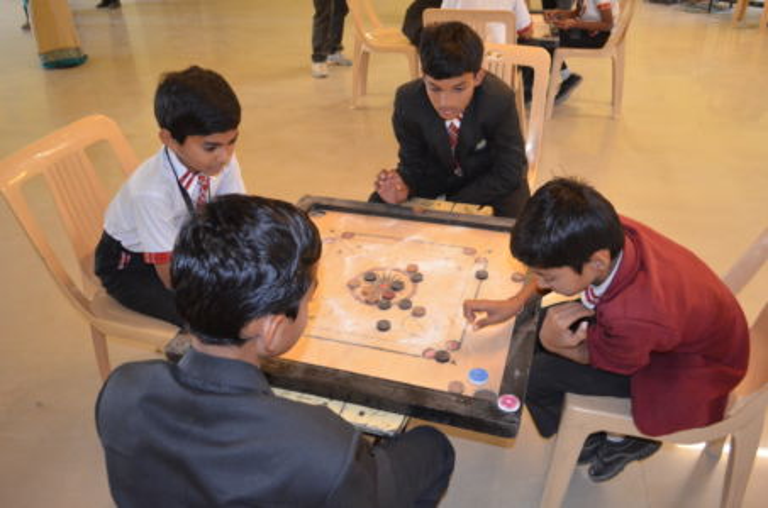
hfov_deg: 62.0
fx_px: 639
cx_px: 384
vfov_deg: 43.4
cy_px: 254
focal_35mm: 30
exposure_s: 1/60
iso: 1800
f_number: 3.8
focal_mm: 20
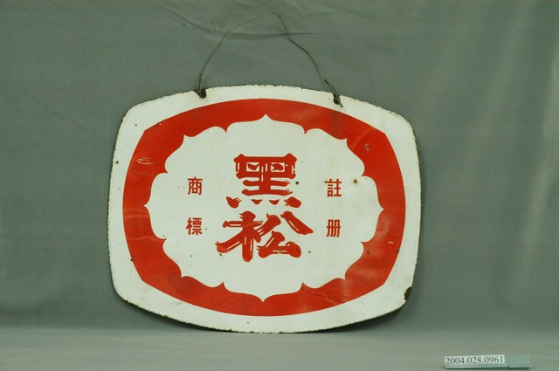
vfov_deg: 13.0
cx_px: 280
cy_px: 186
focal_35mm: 105
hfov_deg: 19.5
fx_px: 1628
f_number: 8
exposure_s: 1/10
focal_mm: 70
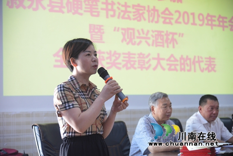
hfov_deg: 27.0
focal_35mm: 75
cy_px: 78
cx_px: 116
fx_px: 486
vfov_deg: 18.2
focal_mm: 75
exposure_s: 1/60
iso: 2000
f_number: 4
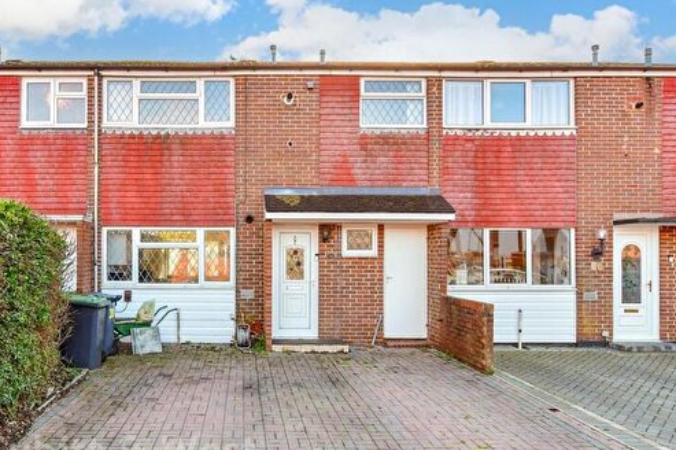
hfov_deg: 66.3
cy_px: 233
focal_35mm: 27
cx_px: 251
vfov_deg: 47.9
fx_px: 507
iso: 500
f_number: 8
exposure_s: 1/125
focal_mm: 13
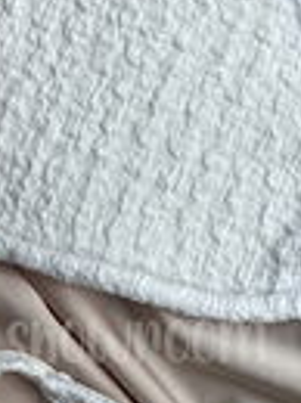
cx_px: 428
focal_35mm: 107
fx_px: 1245
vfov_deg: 18.2
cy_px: 333
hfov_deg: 13.1
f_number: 1.6
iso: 40
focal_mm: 5.1
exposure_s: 1/209
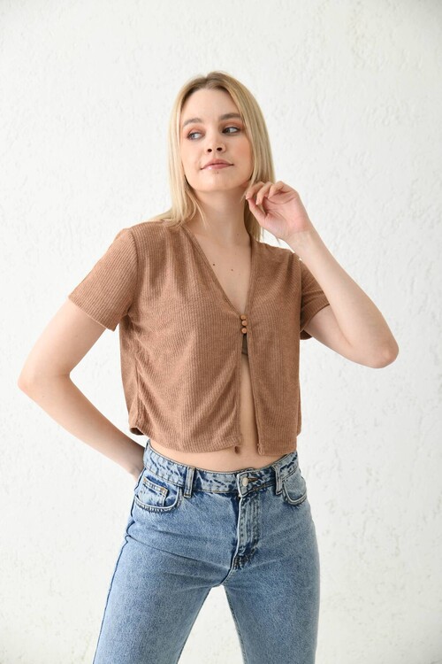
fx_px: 1197
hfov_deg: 20.9
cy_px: 332
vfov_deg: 31.0
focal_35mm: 65
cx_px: 221
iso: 100
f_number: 5.6
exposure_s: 1/160
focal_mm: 65
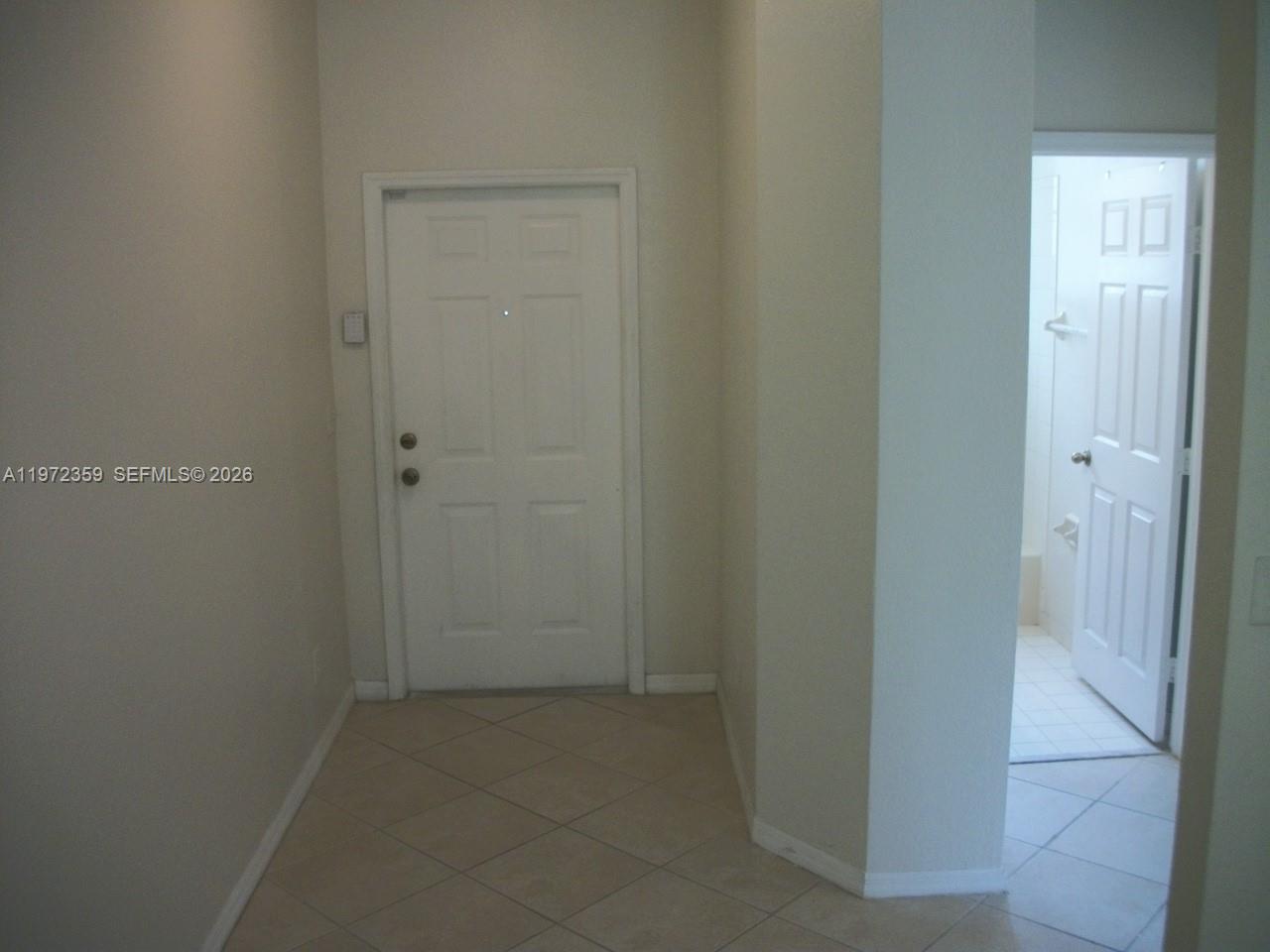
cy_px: 476
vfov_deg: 44.2
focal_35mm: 32
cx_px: 635
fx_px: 1174
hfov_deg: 56.8
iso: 160
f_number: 2.9
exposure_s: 1/30
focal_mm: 5.7
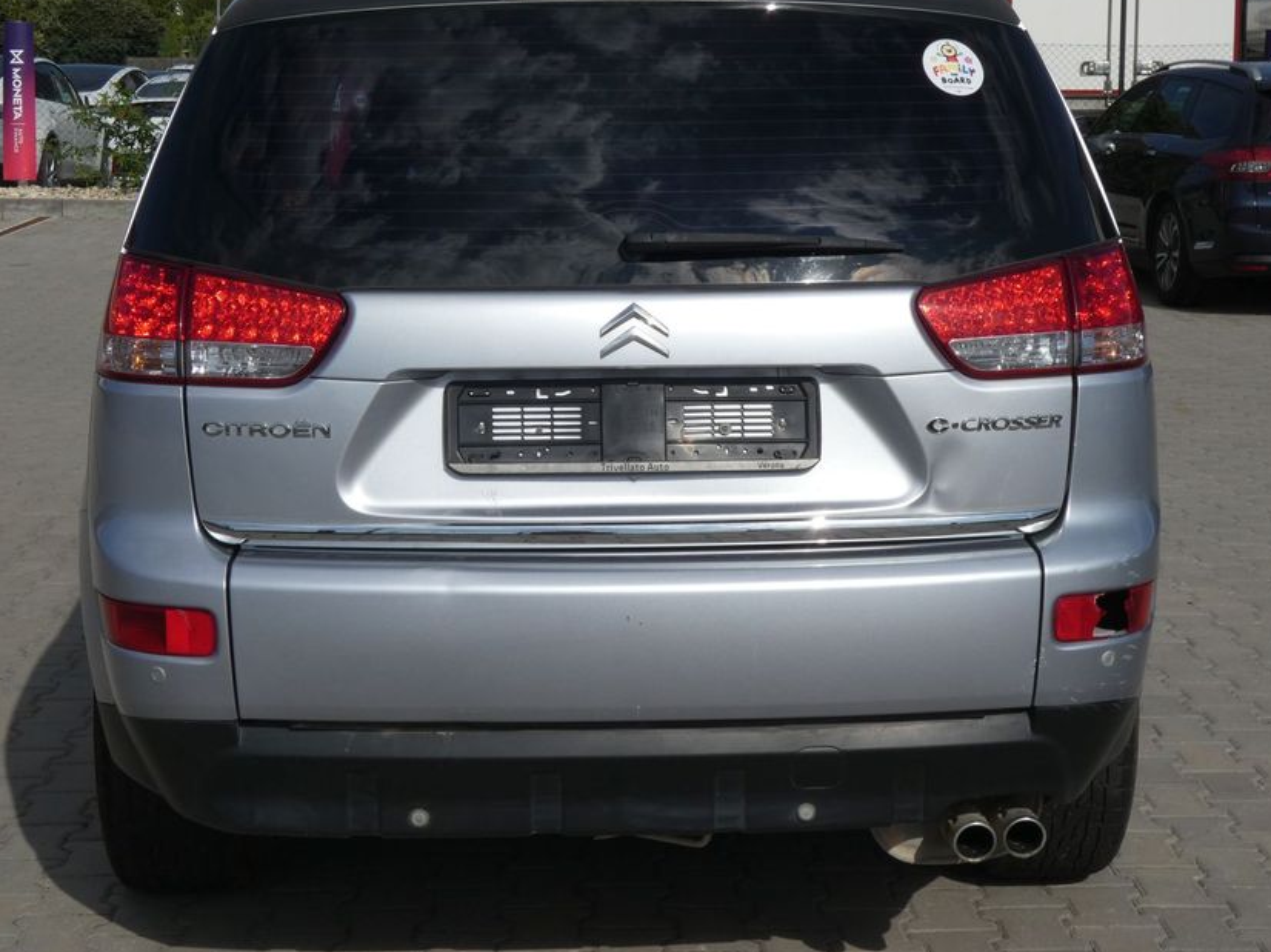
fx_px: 2276
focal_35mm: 62
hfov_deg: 31.2
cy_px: 397
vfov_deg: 23.6
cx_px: 603
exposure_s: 1/1000
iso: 80
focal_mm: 9
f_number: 5.6
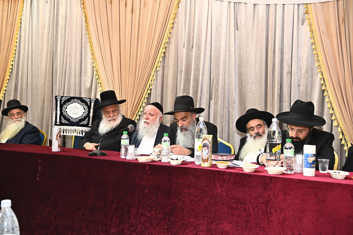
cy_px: 118
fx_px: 392
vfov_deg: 33.4
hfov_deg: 48.5
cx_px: 176
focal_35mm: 40
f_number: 5
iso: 1250
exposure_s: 1/160
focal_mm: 40
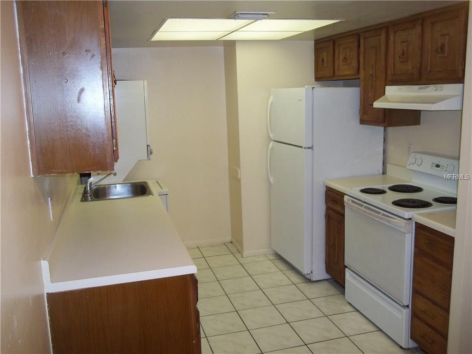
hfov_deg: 56.8
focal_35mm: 32
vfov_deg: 44.2
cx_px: 236
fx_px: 436
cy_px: 177
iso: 160
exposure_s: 1/30
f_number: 2.9
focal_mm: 5.7
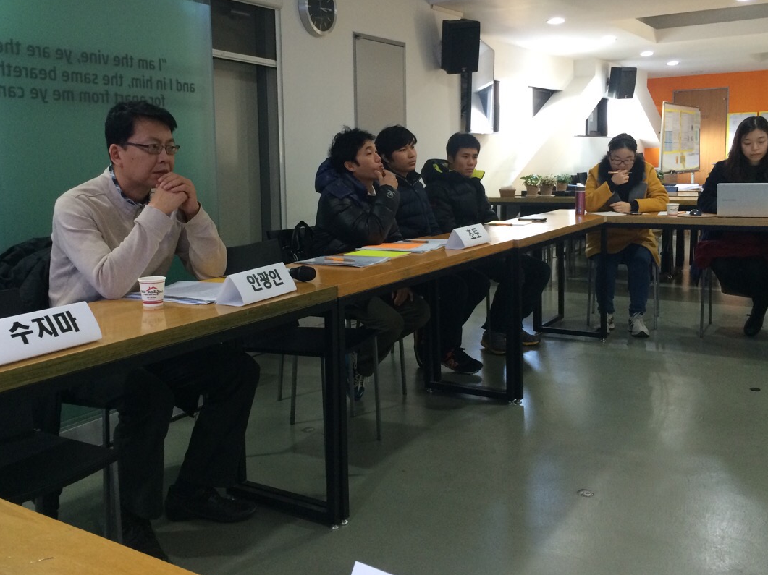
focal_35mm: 35
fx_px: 776
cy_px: 237
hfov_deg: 52.6
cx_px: 357
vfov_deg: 40.5
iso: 160
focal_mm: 4.15
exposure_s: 1/30
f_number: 2.2
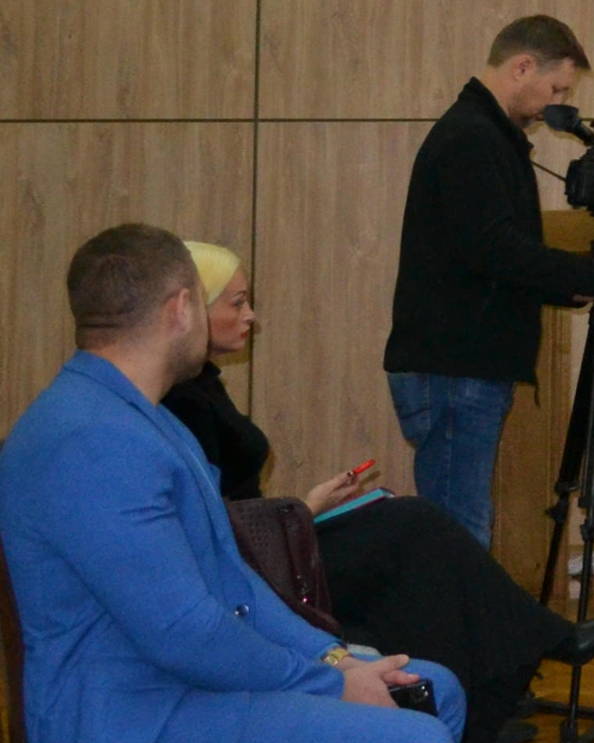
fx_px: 2703
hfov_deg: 10.2
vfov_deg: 15.3
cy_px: -47
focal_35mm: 123
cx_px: 1603
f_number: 3.5
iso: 720
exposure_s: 1/60
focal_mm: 18
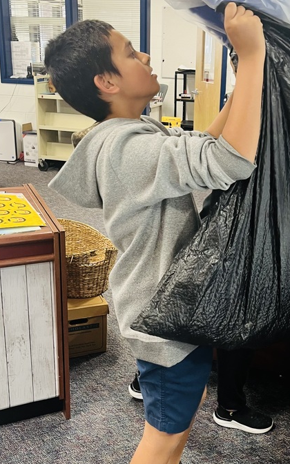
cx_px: 190
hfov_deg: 30.3
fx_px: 531
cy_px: 205
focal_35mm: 42
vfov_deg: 47.1
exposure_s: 1/60
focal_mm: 5.1
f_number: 1.6
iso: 160
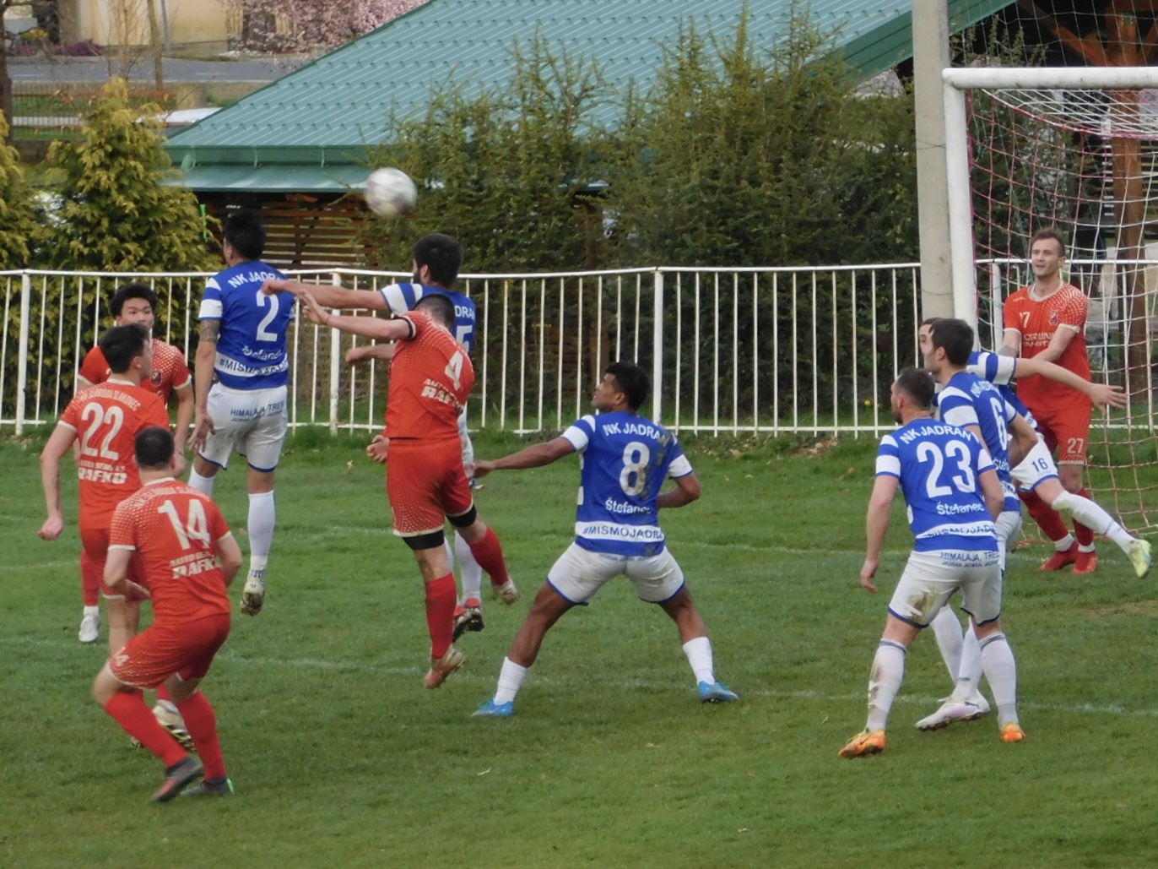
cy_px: 434
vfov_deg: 6.4
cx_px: 579
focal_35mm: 232
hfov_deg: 8.5
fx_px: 7761
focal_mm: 41.3
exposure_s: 1/250
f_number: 5.6
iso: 280
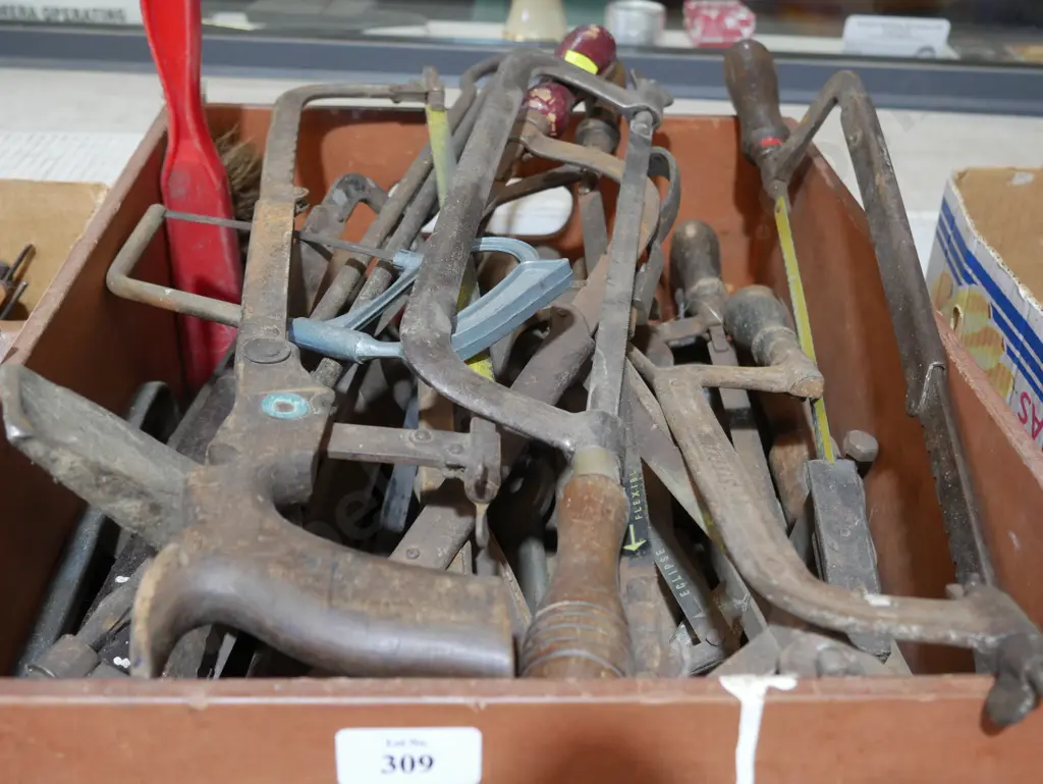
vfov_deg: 34.4
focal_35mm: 42
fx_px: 1266
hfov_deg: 44.8
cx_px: 522
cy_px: 392
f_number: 4.6
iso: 1250
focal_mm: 21
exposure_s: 1/60
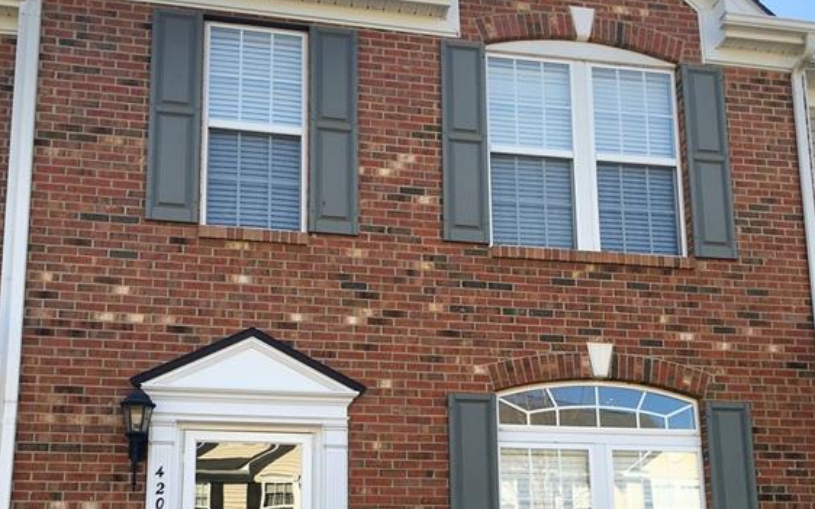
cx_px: 409
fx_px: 933
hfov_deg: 47.2
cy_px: 422
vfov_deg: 29.7
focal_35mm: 42
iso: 25
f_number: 2.2
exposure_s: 1/405
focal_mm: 4.15
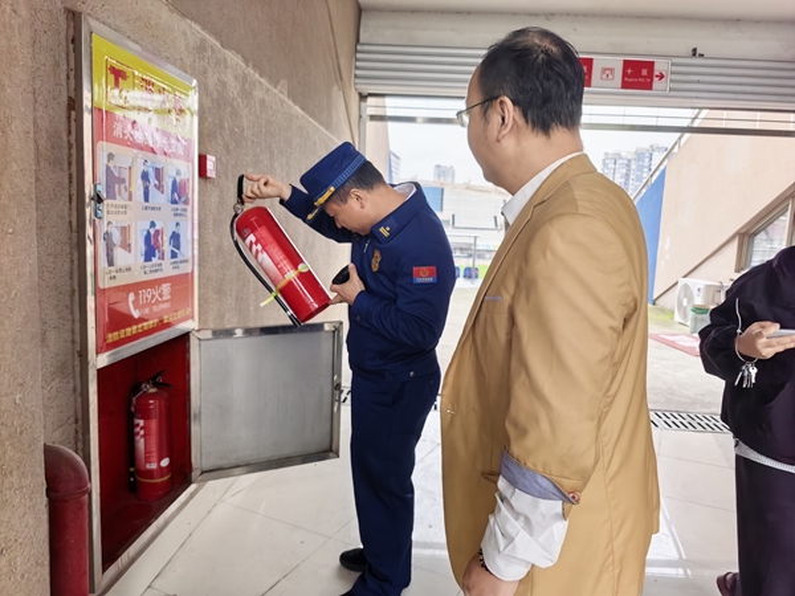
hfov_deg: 71.6
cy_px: 298
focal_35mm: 24
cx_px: 398
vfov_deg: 56.8
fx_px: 551
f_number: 1.4
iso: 160
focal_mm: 5.75
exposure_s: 1/1832
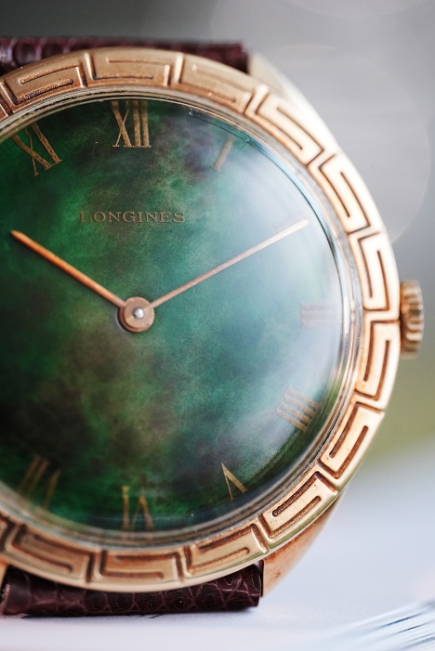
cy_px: 326
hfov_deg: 13.1
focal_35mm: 105
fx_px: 1901
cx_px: 218
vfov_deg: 19.4
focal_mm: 105
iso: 3200
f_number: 2.8
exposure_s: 1/250
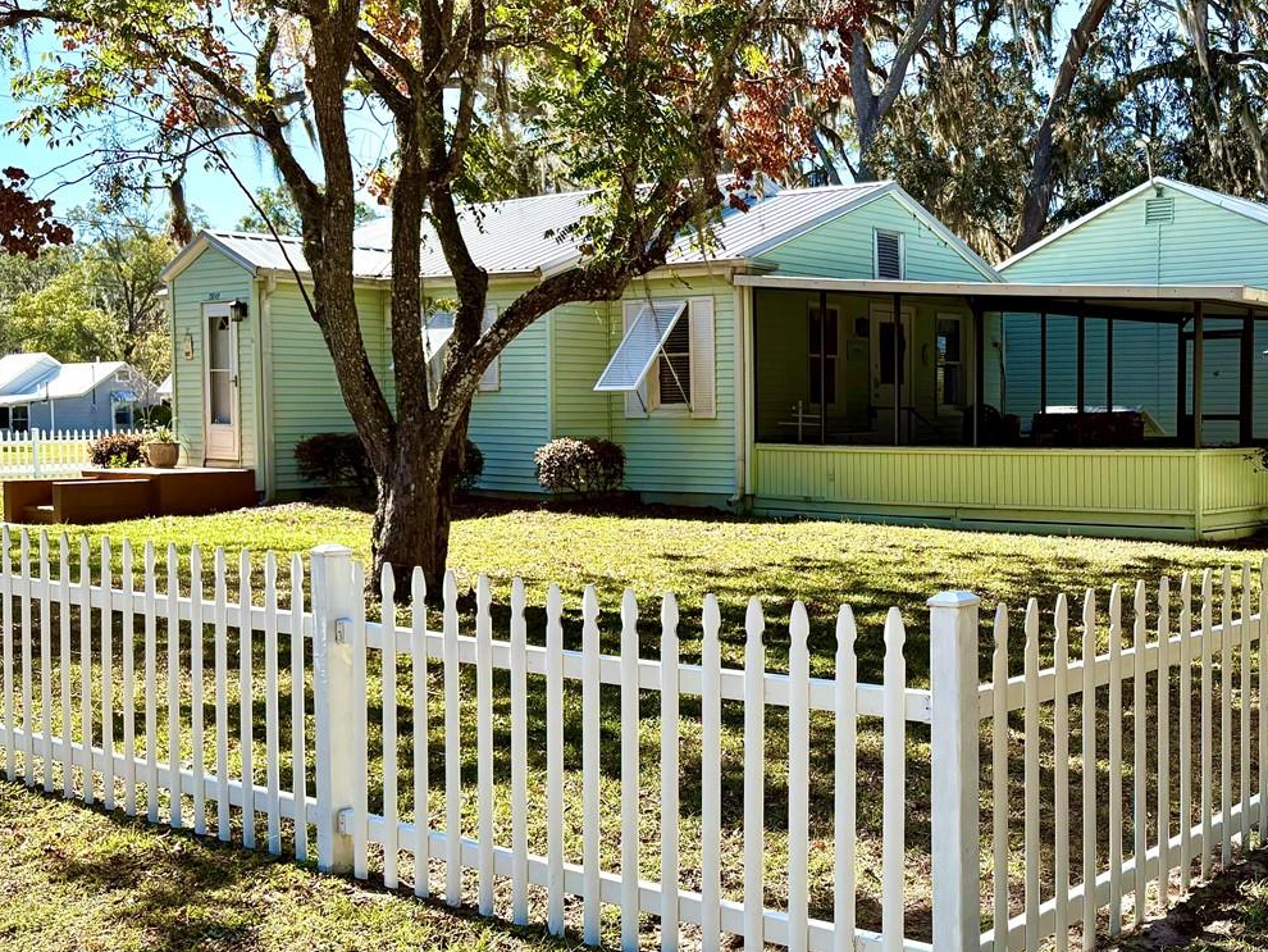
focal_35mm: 42
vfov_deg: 34.4
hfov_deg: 43.0
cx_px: 990
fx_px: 1539
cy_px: 474
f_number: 1.6
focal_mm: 5.96
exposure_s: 1/1751
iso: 64
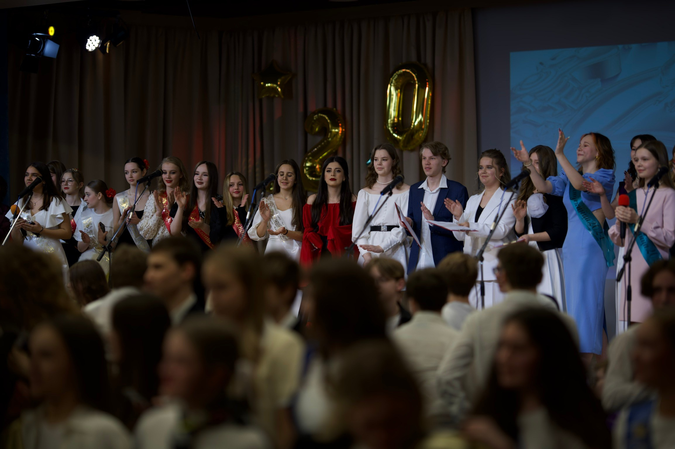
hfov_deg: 19.5
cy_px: 224
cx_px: 338
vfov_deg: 13.0
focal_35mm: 105
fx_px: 1968
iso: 100
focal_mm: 105
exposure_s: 1/200
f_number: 1.4
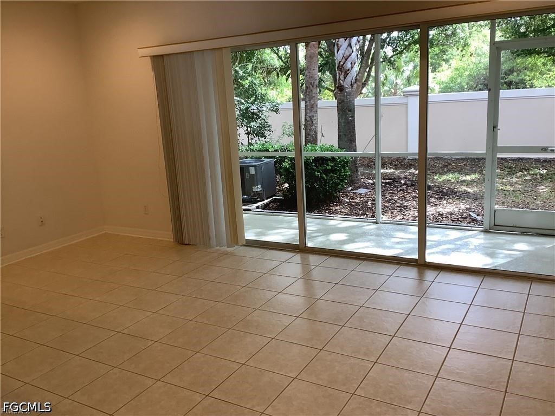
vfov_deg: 45.4
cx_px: 278
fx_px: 497
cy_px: 208
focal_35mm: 31
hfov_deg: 58.4
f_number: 2.4
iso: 50
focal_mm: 3.3
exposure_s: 1/60
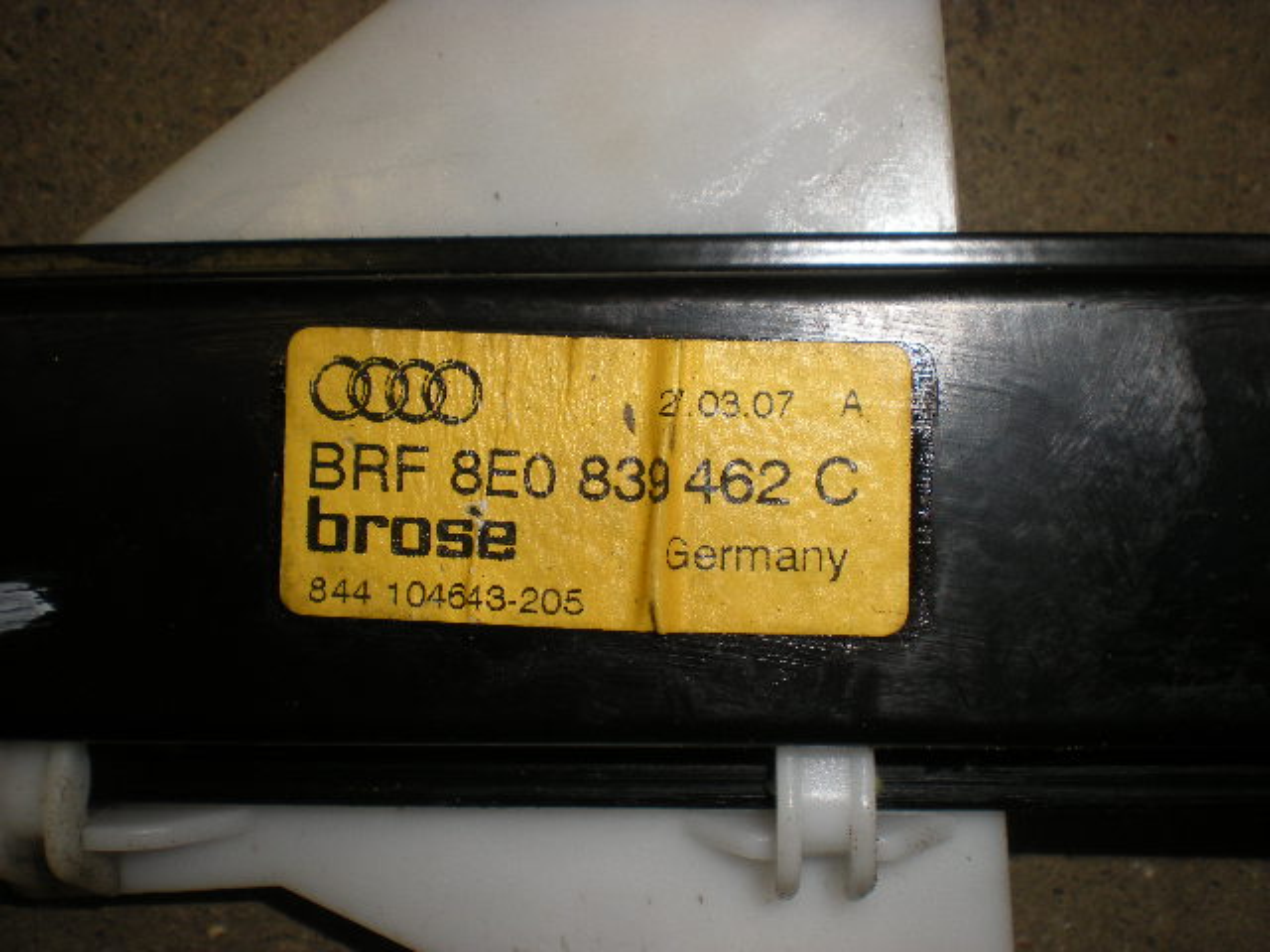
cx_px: 635
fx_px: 1394
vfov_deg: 37.7
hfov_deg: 49.0
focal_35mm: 38
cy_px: 476
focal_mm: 6.3
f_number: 4.6
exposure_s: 1/60
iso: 64
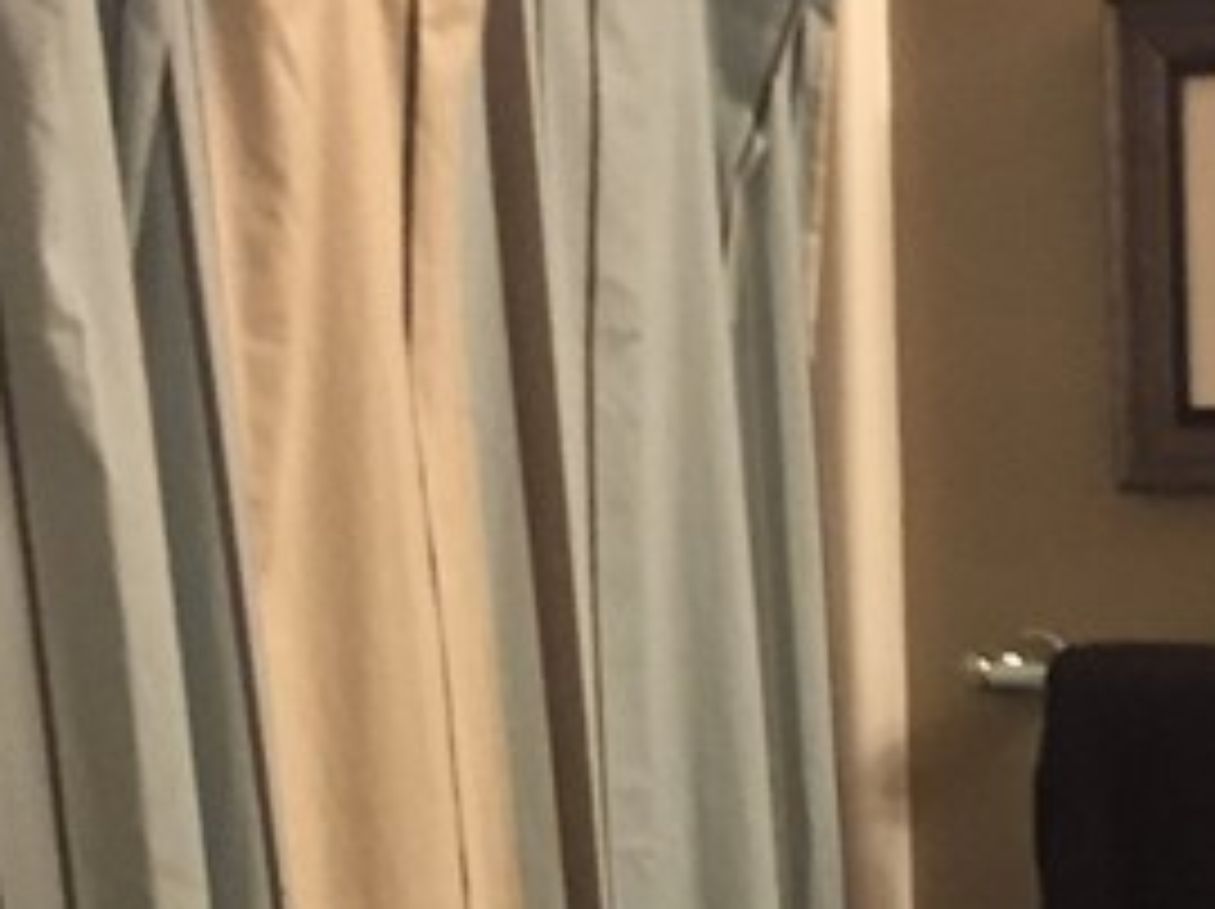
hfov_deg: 17.5
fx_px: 3858
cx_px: 1206
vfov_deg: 12.8
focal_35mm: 110
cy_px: 1328
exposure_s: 1/30
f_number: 2.2
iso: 250
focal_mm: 4.15
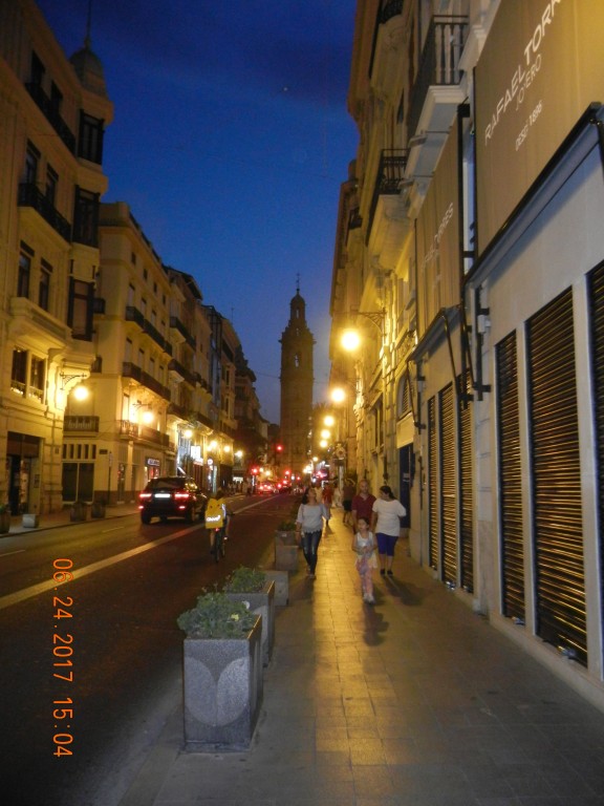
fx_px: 698
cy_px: 403
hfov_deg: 46.8
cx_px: 302
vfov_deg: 60.0
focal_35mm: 30
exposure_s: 1/30
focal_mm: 5.4
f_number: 3.5
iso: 800
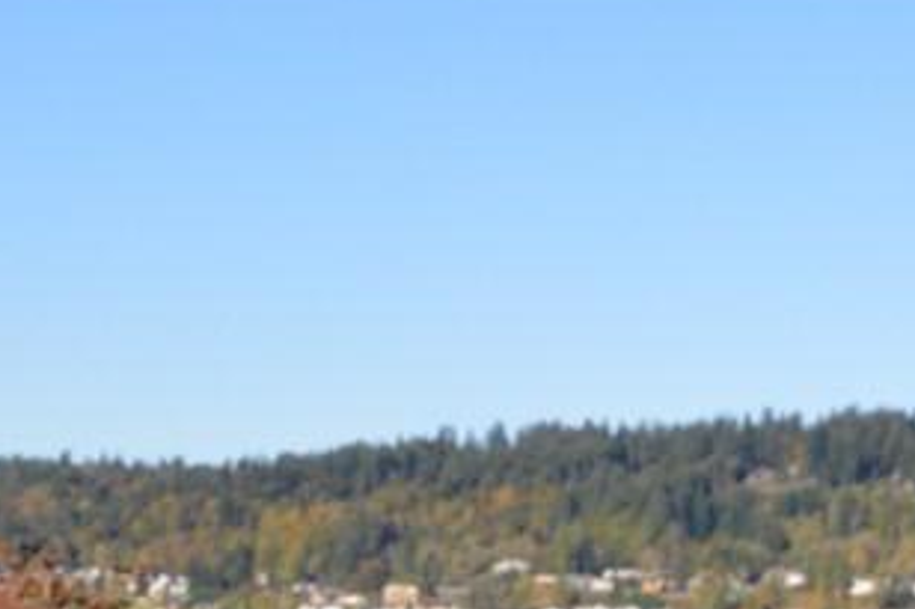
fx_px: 3226
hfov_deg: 15.6
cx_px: 1068
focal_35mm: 127
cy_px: 648
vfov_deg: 10.7
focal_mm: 24
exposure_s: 1/200
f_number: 7.1
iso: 100
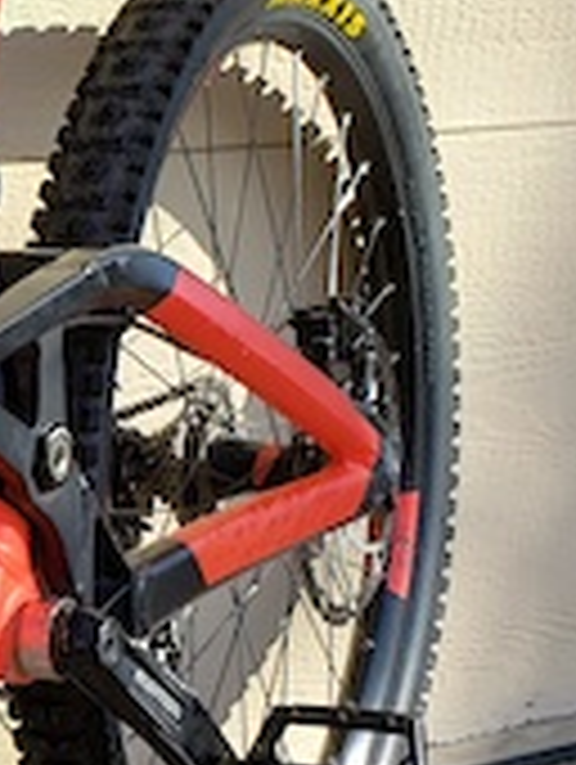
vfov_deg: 16.1
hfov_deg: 10.9
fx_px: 2700
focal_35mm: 122
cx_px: -662
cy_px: 522
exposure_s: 1/738
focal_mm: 4.3
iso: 50
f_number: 2.4
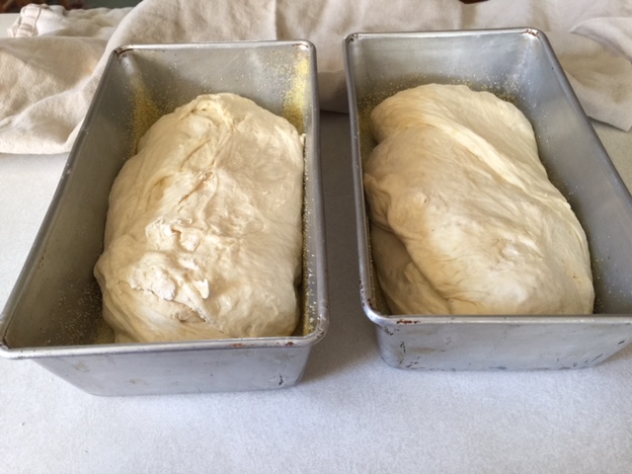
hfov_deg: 61.7
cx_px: 316
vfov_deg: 48.2
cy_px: 237
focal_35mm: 29
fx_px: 529
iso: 80
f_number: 2.2
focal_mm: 4.15
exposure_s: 1/15
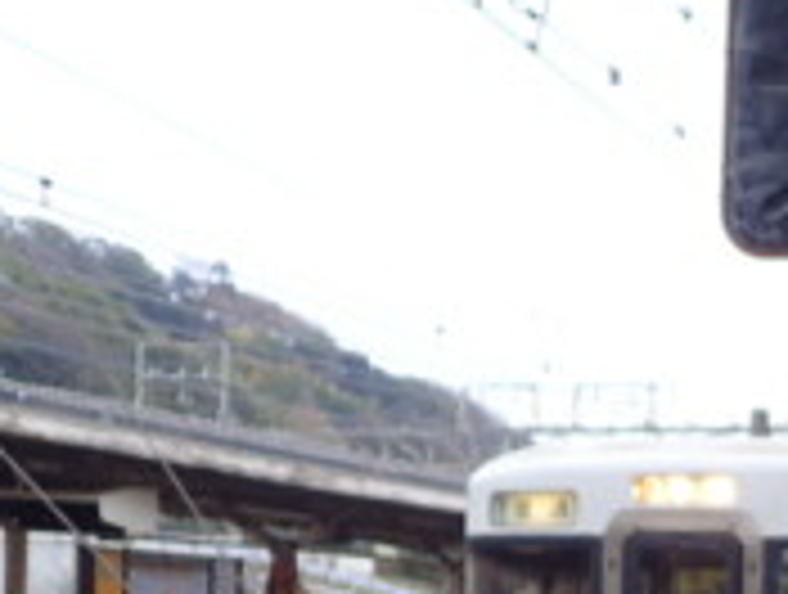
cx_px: 973
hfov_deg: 23.0
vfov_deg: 18.1
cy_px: 738
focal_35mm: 77
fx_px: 1756
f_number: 2.3
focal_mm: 5.5
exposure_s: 1/250
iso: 250
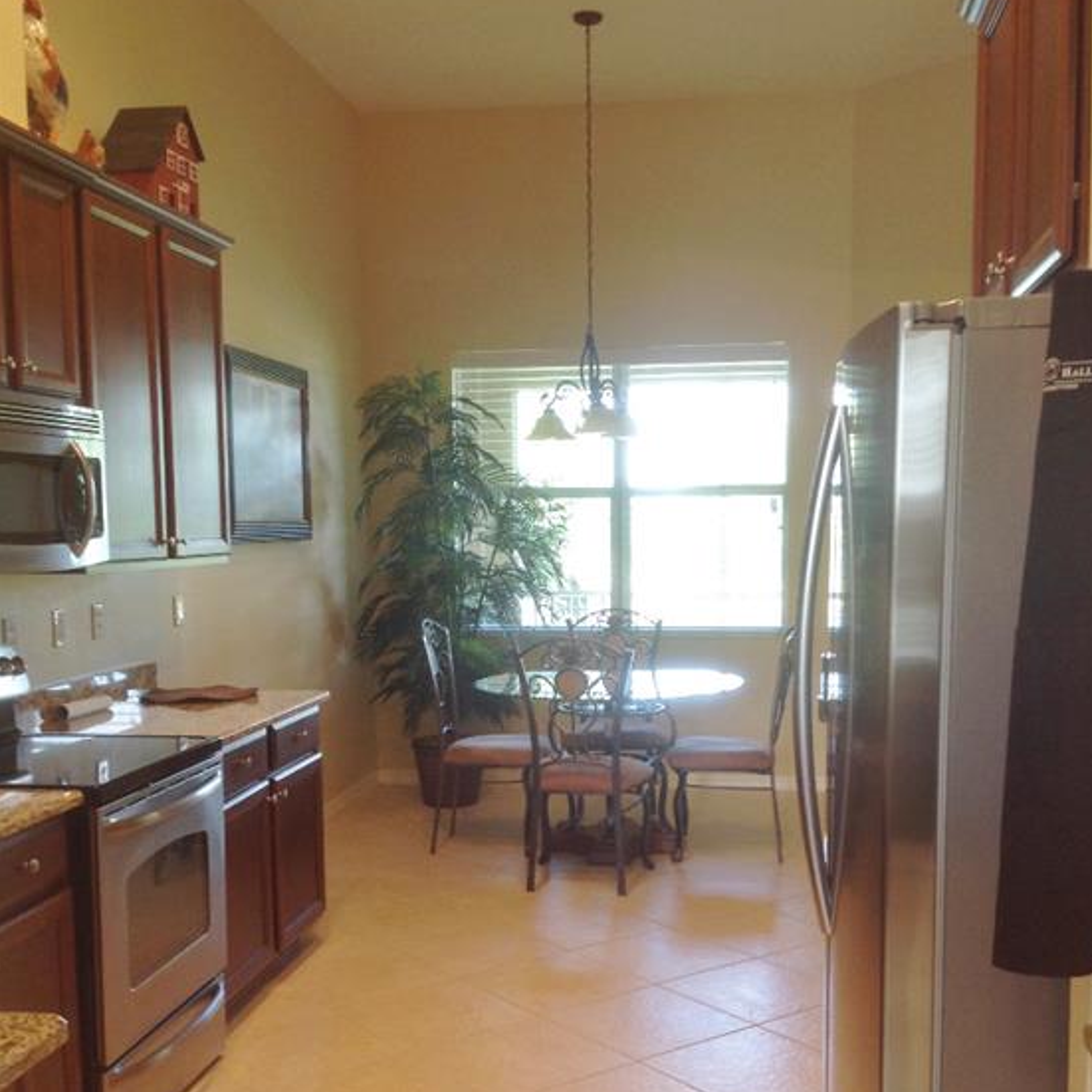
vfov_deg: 39.0
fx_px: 1535
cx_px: 564
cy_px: 672
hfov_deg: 39.2
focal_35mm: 43
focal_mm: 4.28
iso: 50
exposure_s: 1/15
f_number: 2.4
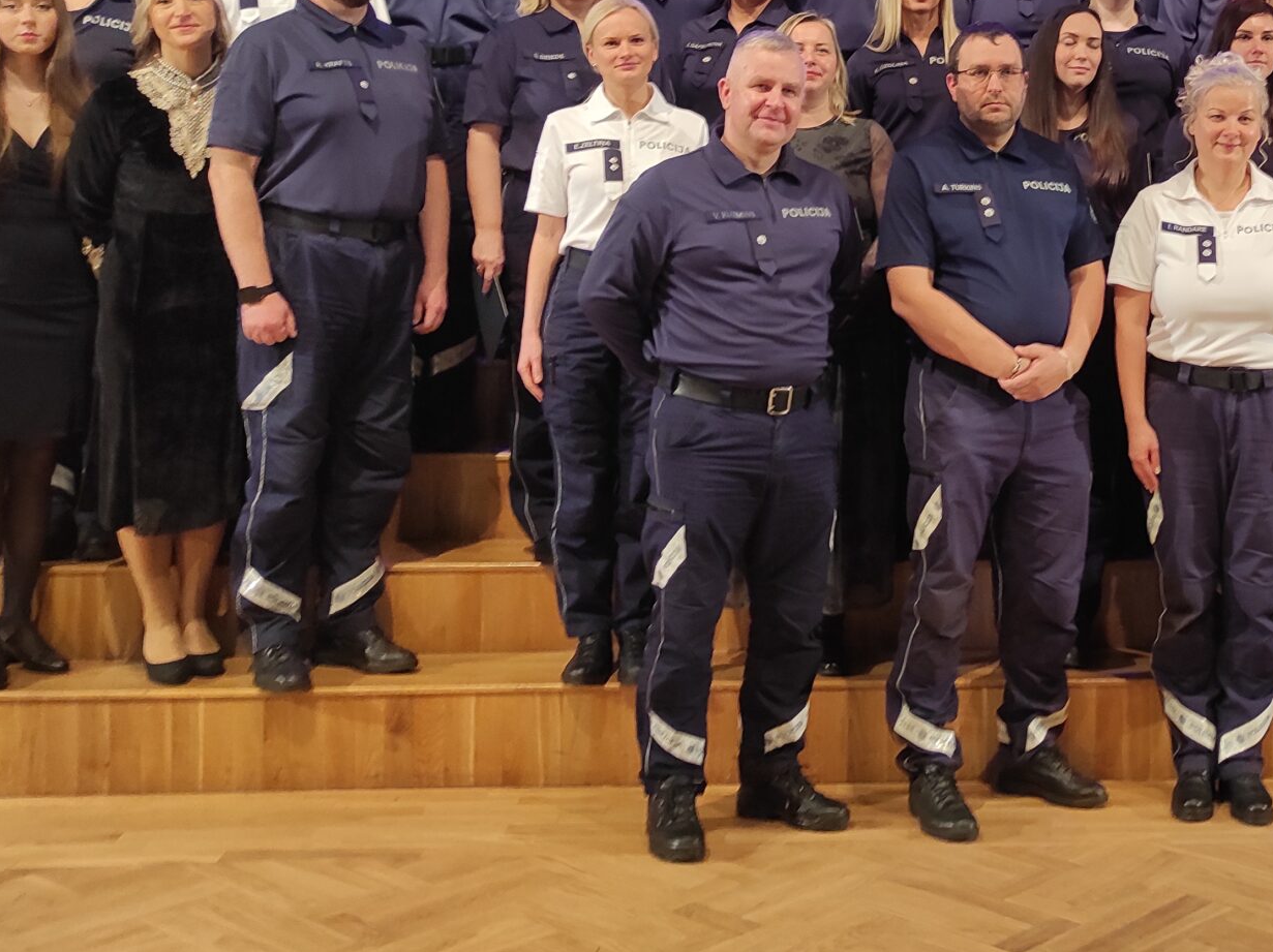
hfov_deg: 35.3
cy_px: 183
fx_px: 1911
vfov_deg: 27.4
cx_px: 1071
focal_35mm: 52
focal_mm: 5.43
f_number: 1.89
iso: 350
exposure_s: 1/33
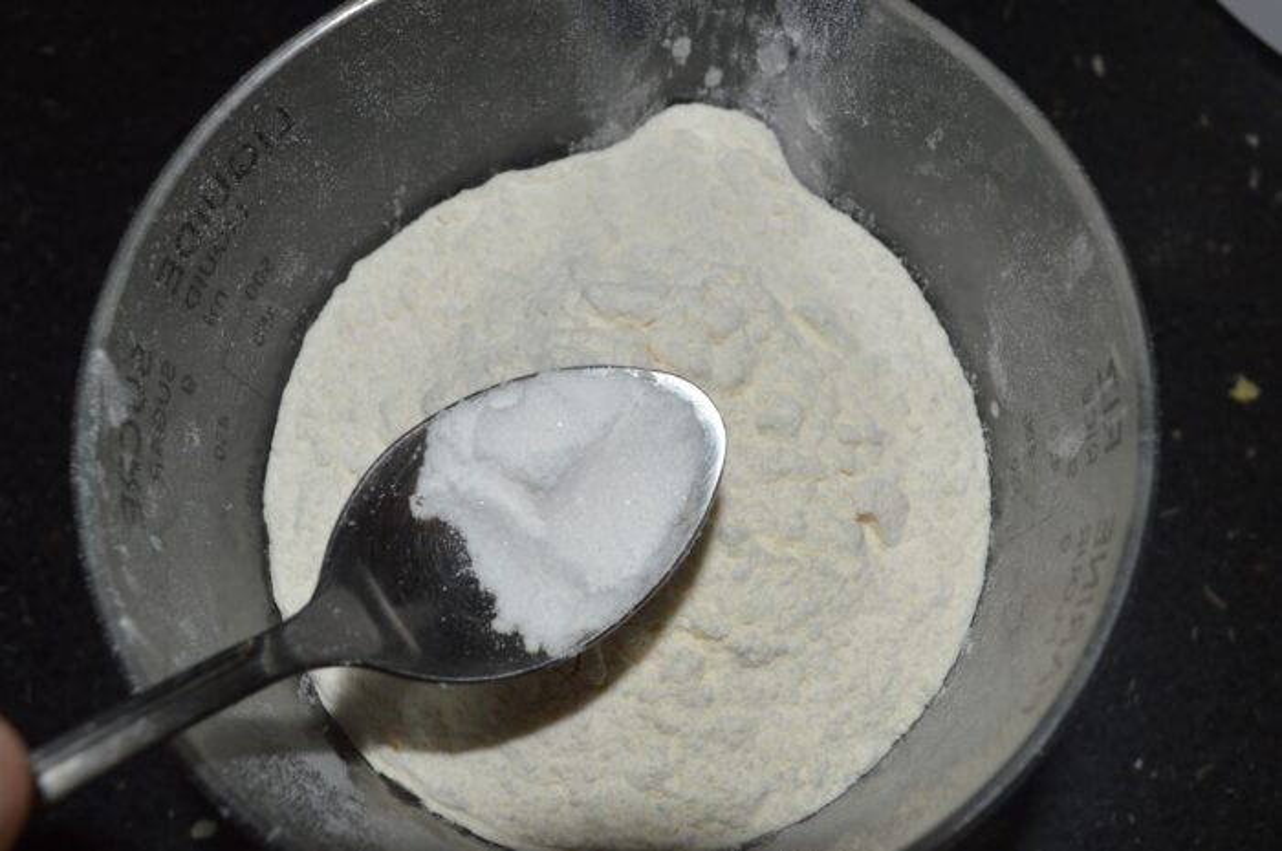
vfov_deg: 36.8
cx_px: 641
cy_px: 426
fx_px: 1280
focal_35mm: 36
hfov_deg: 53.2
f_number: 8
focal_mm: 24
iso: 100
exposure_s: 1/60
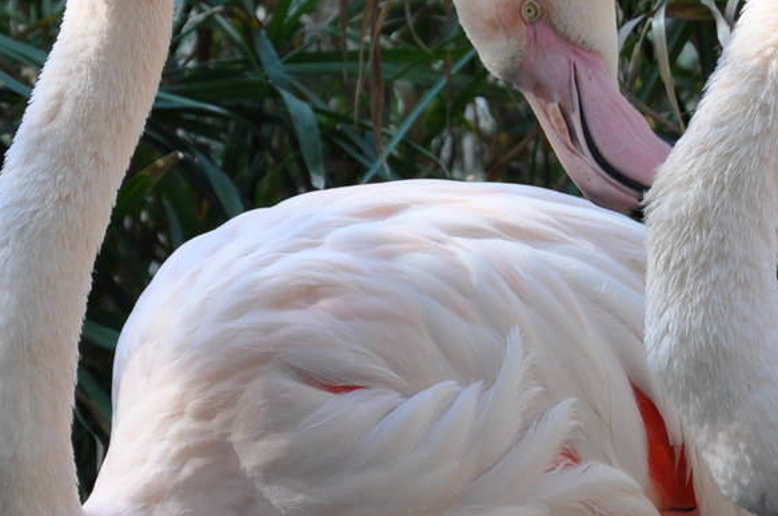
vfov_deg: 3.2
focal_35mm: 432
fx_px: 9331
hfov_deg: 4.8
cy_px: 309
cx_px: 504
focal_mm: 105
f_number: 5.6
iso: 400
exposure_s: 1/320
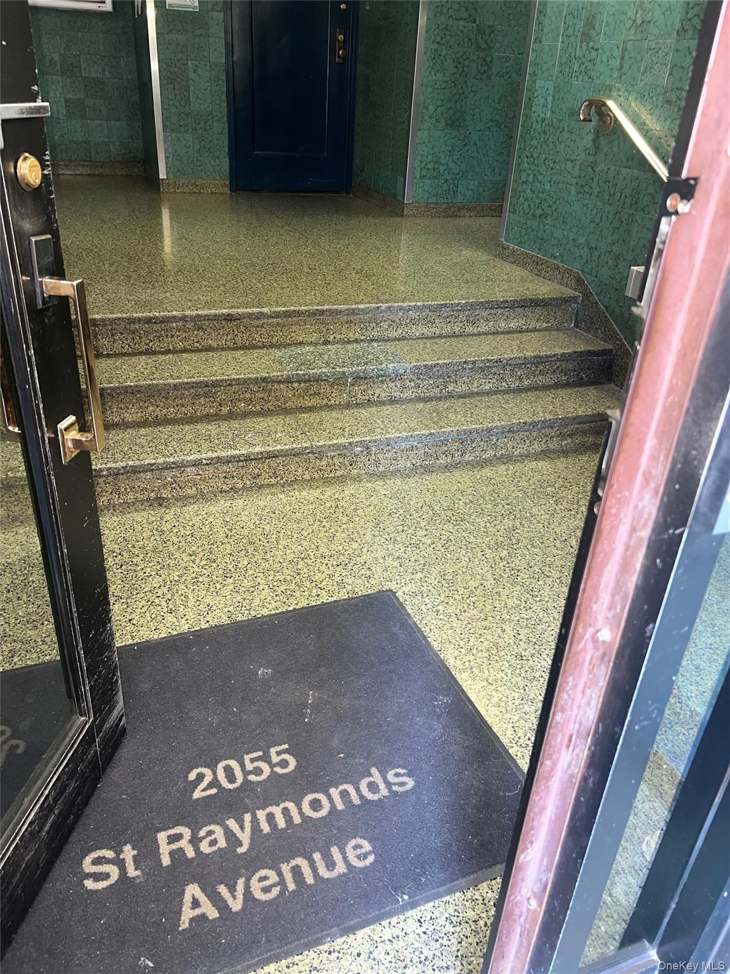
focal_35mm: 26
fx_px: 731
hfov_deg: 53.1
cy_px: 487
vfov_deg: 67.3
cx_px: 365
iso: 50
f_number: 1.5
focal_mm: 5.7
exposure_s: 1/15
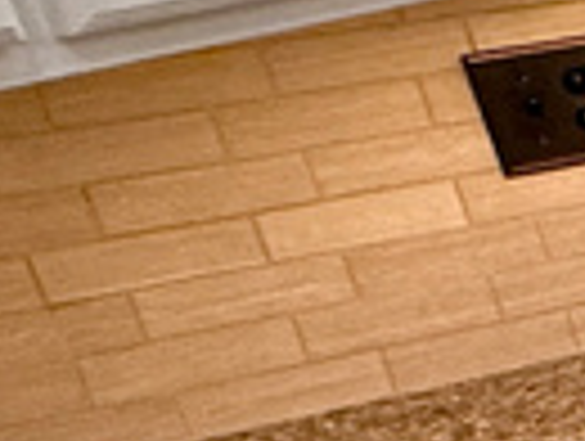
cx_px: 2084
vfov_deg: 13.5
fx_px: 1862
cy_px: 292
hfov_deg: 9.4
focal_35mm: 110
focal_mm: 2.22
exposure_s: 1/120
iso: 320
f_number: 2.2
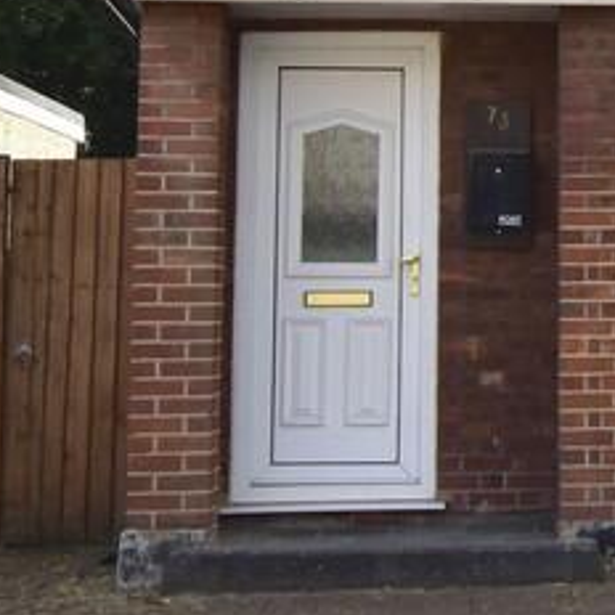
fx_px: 1809
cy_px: -25
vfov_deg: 18.7
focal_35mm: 90
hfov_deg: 18.7
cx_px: 636
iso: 640
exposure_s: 1/640
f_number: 8
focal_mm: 16
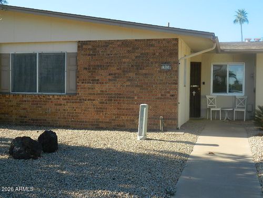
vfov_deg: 30.9
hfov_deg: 40.4
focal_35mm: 47
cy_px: 99
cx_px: 132
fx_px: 357
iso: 80
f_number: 3.6
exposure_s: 1/320
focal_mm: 8.4
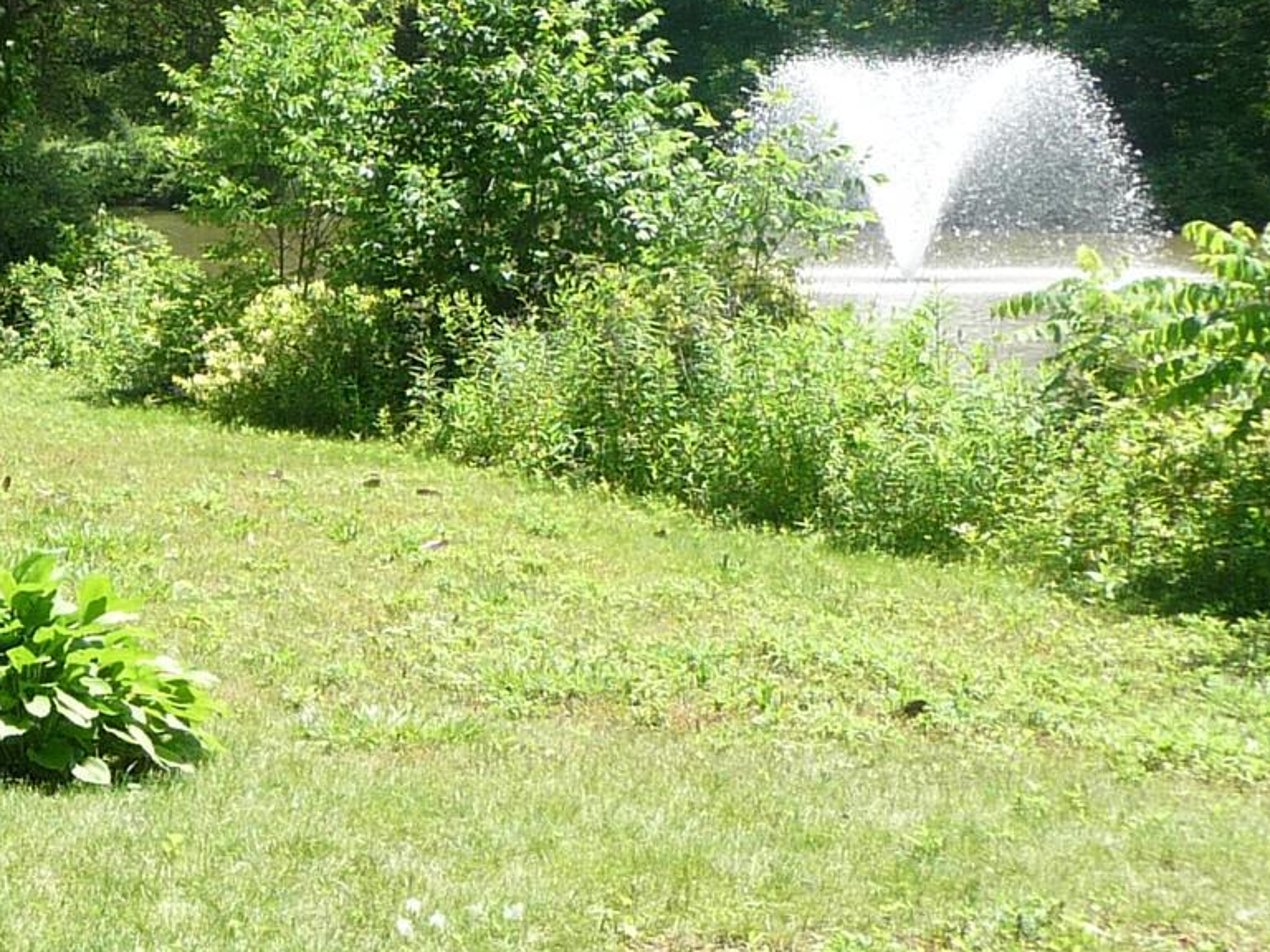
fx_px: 3229
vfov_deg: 16.7
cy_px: 321
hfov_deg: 21.0
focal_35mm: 88
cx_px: -162
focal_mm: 4.7
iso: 100
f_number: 3.3
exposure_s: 1/320
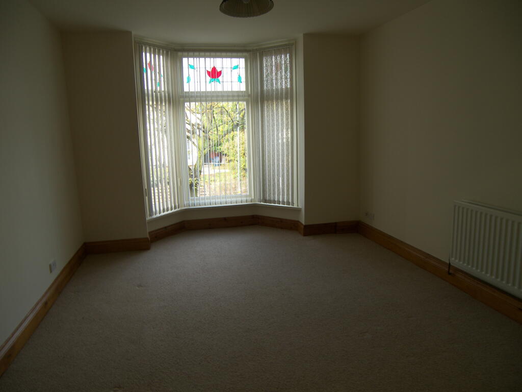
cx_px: 261
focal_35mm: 24
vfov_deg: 56.8
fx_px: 362
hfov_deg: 71.6
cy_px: 196
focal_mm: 5
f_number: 2.8
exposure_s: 1/40
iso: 50
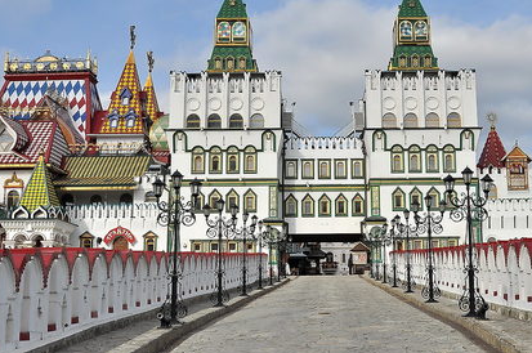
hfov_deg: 40.9
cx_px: 334
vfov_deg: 28.0
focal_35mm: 48
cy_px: 184
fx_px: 708
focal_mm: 22
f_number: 9
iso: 200
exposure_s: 1/800
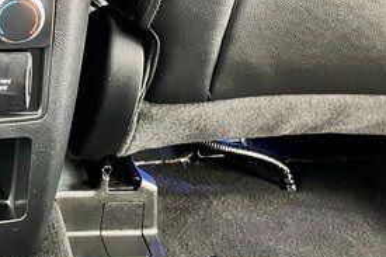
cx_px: -35
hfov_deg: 29.0
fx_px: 675
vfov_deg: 21.4
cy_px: 76
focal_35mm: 63
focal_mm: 5.1
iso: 1250
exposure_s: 1/17
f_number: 1.6
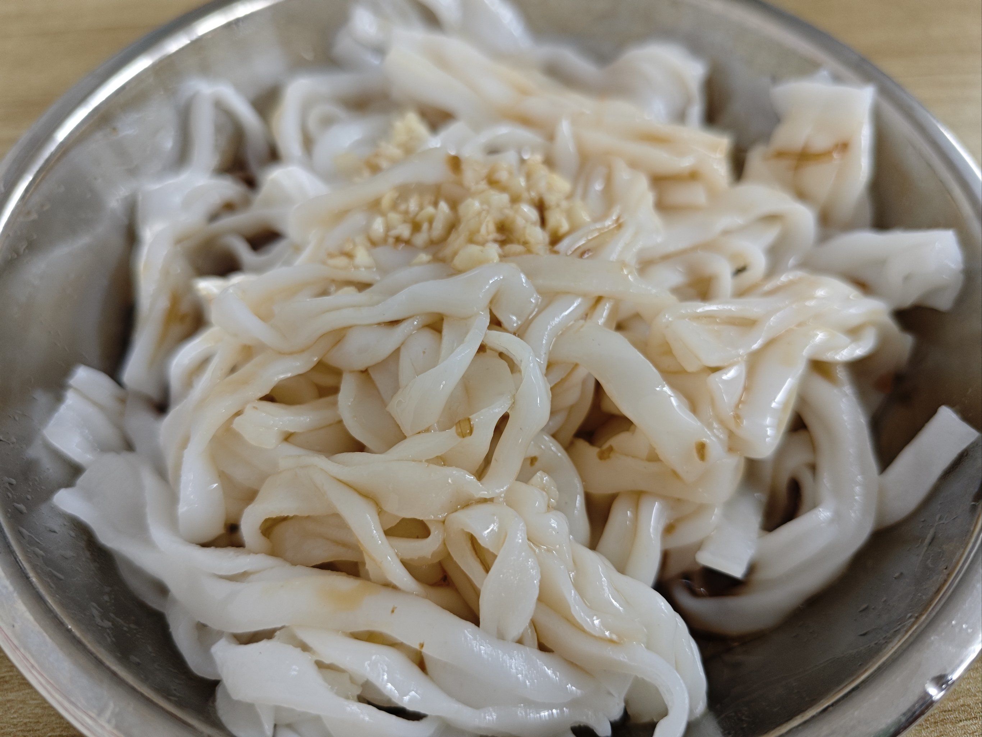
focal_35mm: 24
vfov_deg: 56.8
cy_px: 368
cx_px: 491
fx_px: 681
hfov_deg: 71.6
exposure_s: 1/90.1
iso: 400
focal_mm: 5.84
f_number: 1.6
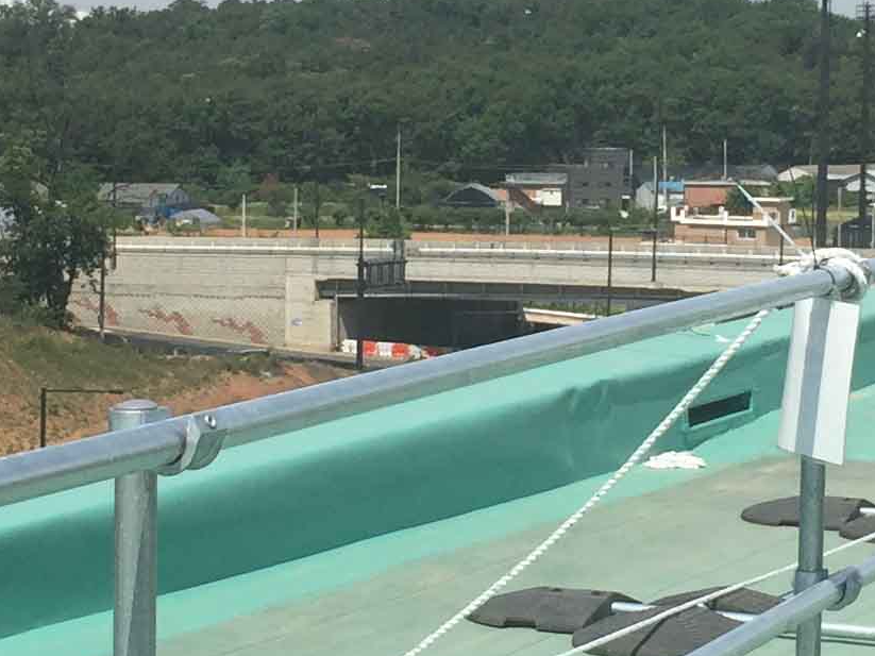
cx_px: 506
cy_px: 216
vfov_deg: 12.9
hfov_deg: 17.1
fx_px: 2906
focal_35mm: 115
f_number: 2.2
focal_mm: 4.15
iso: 32
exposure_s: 1/2825
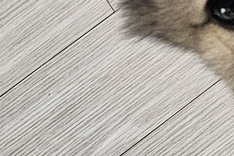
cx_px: 835
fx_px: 1182
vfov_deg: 7.4
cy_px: -98
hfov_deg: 8.3
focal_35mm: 182
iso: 100
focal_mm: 5.4
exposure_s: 1/180
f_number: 1.8
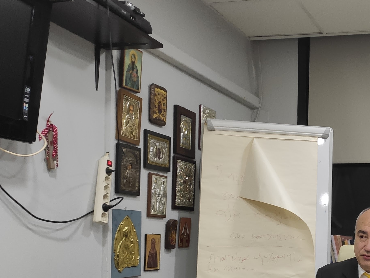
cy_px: 243
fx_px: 588
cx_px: 334
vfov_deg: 25.8
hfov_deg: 33.1
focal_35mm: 55
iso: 447
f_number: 1.79
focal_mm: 4.74
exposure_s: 1/33
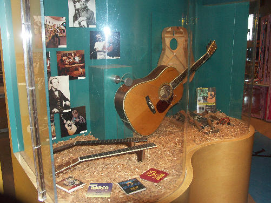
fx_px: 258
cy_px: 99
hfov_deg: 55.3
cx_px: 140
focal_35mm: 33
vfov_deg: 43.0
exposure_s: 1/50
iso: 200
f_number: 2.8
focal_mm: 8.05
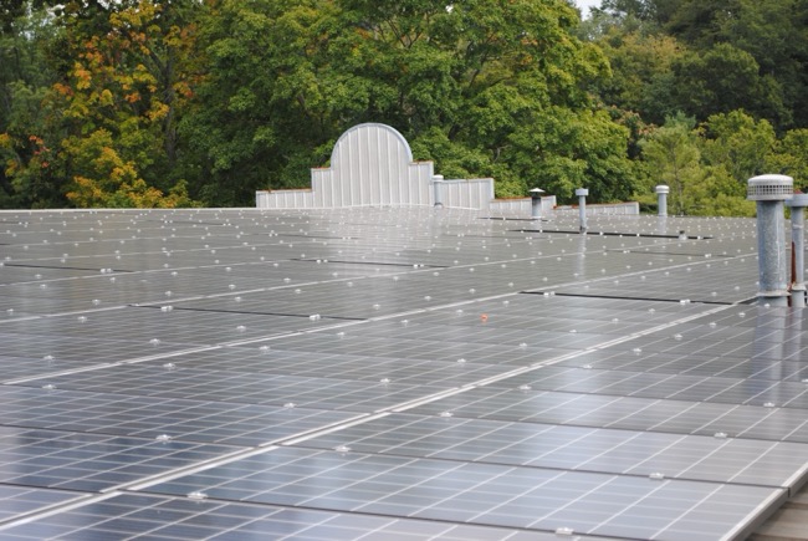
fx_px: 1854
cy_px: 270
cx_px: 404
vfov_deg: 16.6
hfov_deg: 24.6
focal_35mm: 82
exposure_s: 1/125
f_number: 5.6
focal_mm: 55
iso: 100
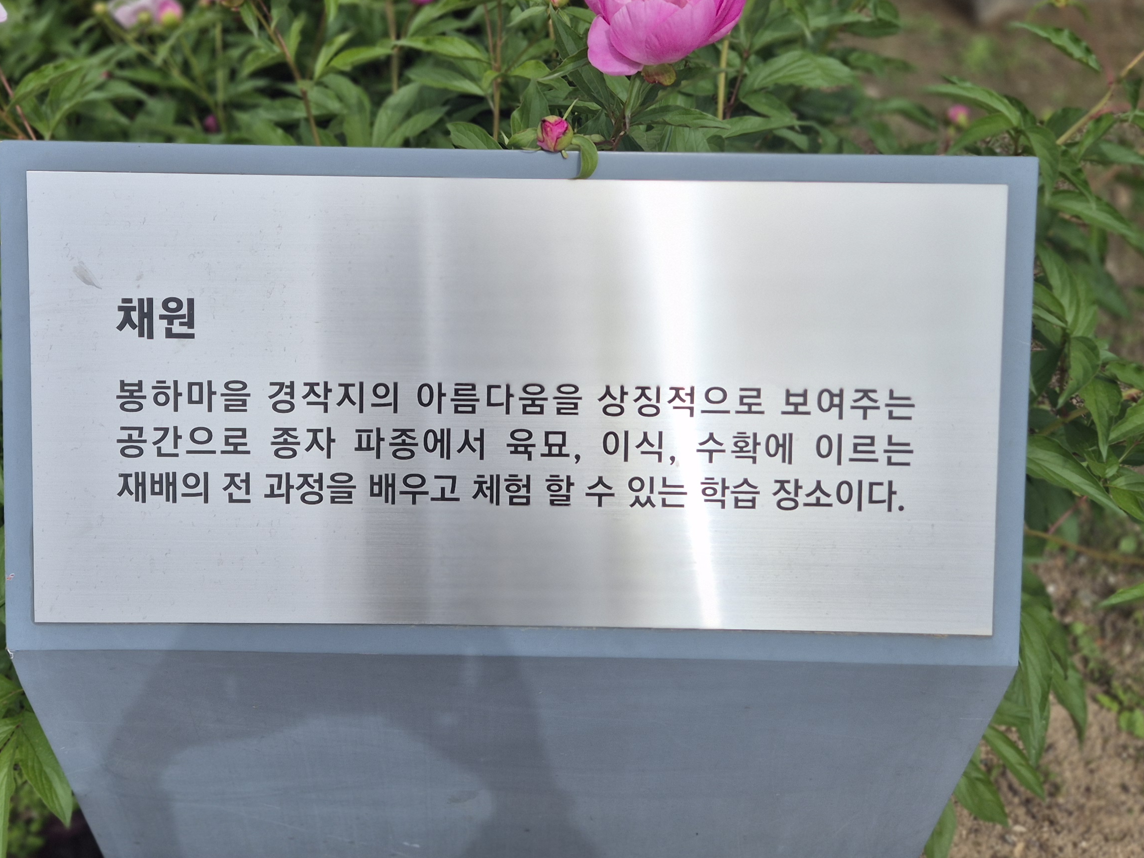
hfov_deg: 46.7
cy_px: 263
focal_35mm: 40
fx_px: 1322
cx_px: 522
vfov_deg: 35.5
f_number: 1.8
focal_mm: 5.4
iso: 25
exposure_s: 1/3624
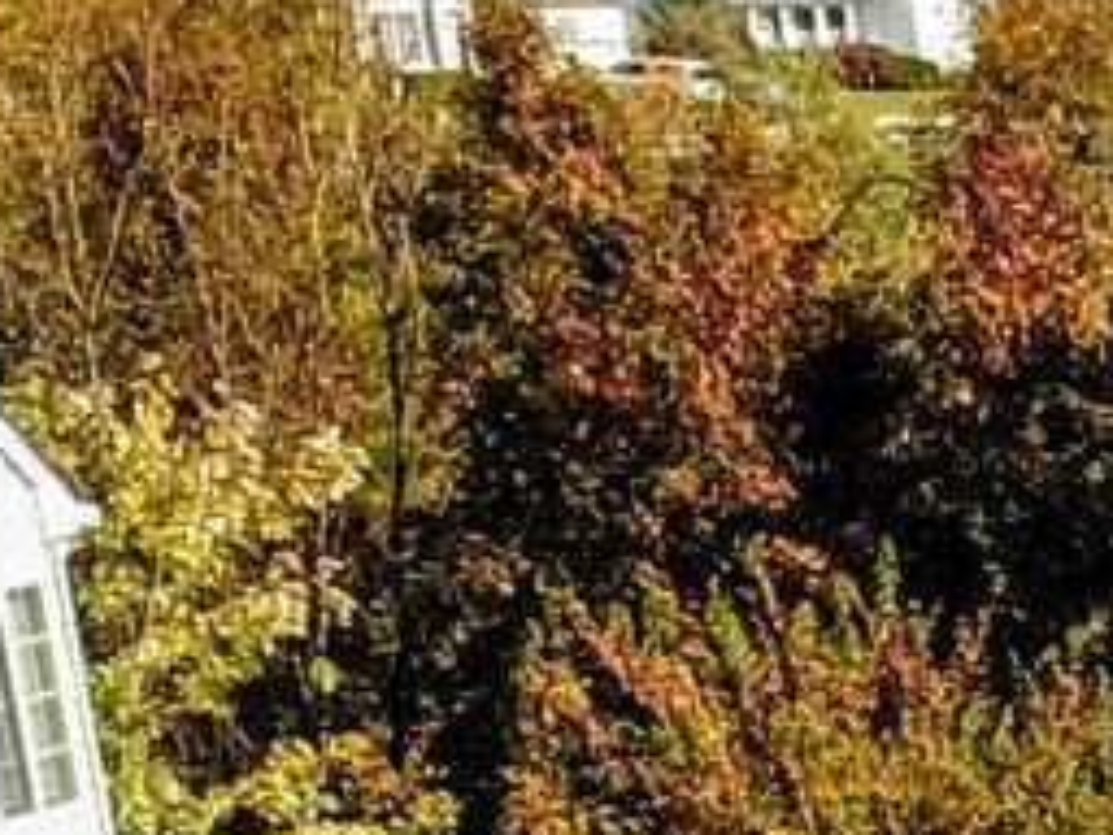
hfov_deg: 7.8
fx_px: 6688
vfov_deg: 6.7
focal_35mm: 208
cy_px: 2118
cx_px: 3761
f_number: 2.2
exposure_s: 1/287
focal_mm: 4.73
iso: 100
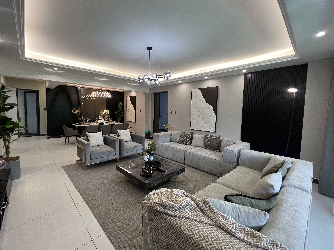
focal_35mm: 14
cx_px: 166
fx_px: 135
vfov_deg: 85.6
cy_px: 121
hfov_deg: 102.1
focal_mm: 1.57
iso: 200
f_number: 1.8
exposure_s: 1/100
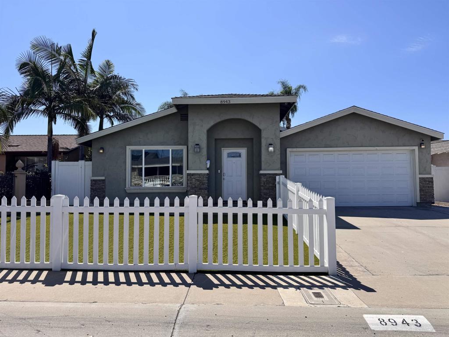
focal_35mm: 24
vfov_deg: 56.8
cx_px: 224
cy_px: 168
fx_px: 311
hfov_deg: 71.6
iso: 80
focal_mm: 6.76
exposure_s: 1/6410
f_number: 1.78
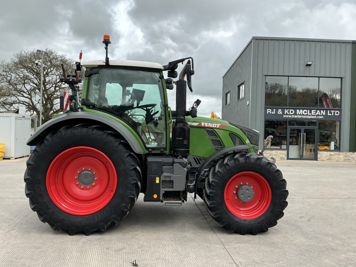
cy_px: 134
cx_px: 178
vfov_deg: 49.7
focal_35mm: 28
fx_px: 288
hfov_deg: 63.4
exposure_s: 1/804
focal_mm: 3
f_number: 1.8
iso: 25
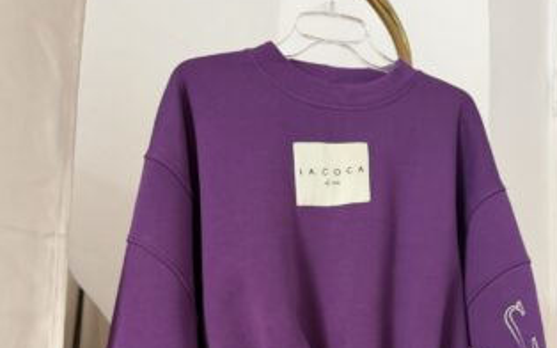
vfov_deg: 33.8
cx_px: 286
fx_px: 531
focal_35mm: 35
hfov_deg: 55.3
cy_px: 330
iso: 800
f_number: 1.78
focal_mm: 6.76
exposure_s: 1/44
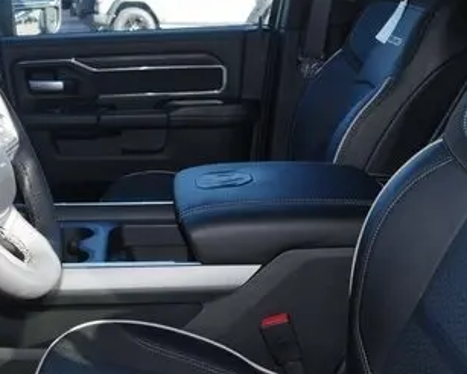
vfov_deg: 26.7
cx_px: 126
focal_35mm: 57
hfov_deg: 32.5
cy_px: 156
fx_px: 788
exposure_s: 1/80
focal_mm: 14
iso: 200
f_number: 5
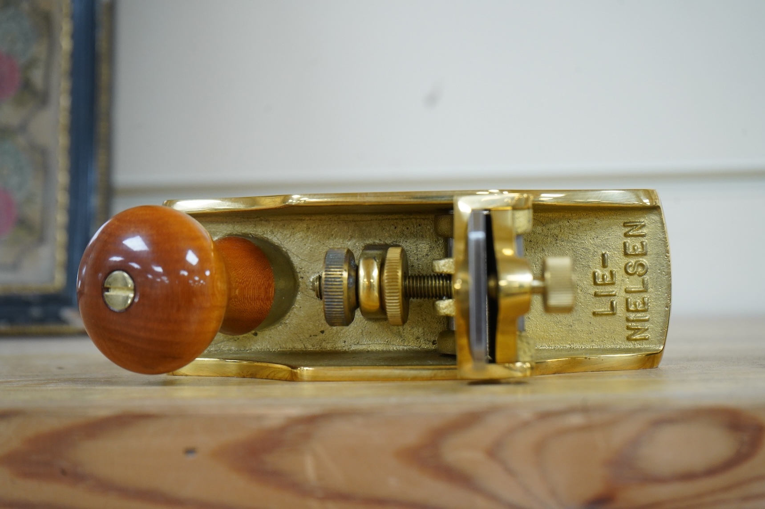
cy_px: 254
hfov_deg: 28.9
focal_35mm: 70
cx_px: 382
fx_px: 1486
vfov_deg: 19.4
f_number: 8
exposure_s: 1/80
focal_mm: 70
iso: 2500
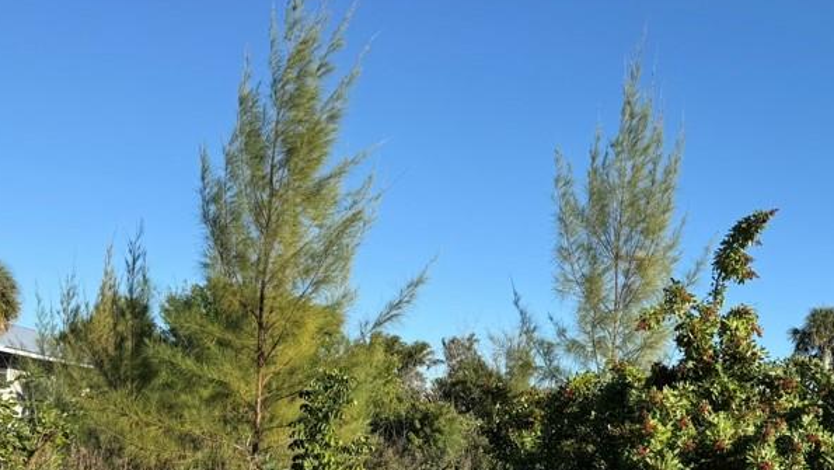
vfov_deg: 25.8
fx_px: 995
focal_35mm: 45
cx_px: 484
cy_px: 412
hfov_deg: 45.3
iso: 80
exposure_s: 1/3584
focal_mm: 6.76
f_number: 1.78
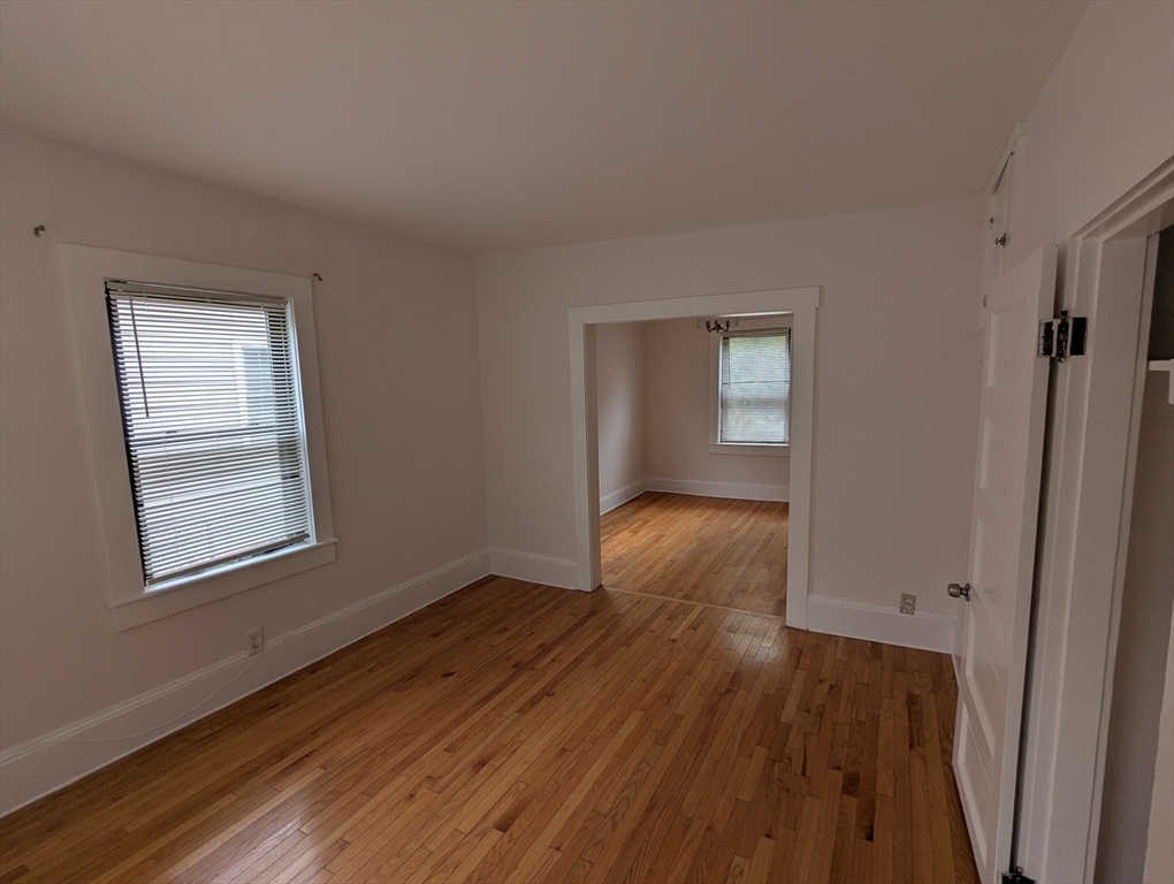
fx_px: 543
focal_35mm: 16
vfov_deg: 78.2
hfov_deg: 94.4
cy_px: 442
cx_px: 587
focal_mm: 2.35
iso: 56
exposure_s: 1/174
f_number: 2.2
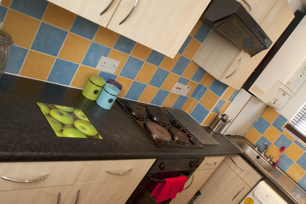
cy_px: 135
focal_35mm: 32
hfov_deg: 58.7
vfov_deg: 40.6
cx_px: 160
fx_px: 272
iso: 320
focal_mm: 20
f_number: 4
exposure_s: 1/30
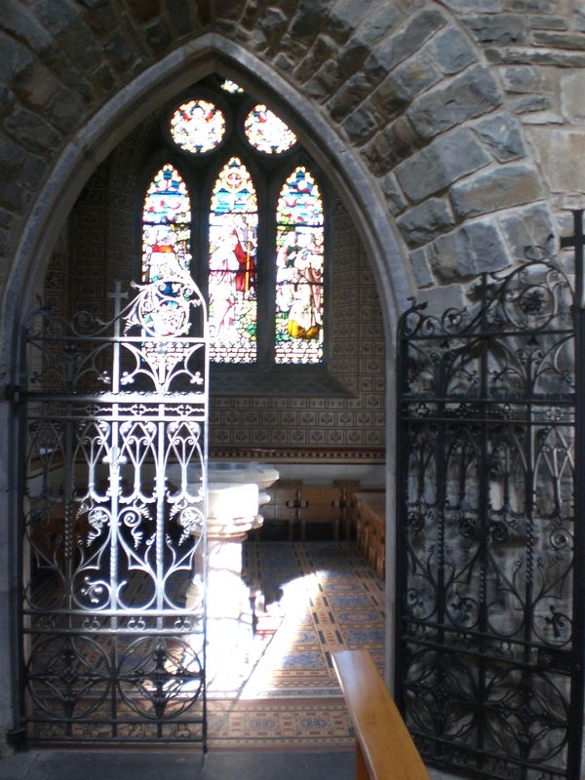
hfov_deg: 37.7
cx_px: 292
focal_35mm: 38
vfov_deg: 49.0
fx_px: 856
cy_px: 390
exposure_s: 1/60
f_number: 3.1
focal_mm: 6.3
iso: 200
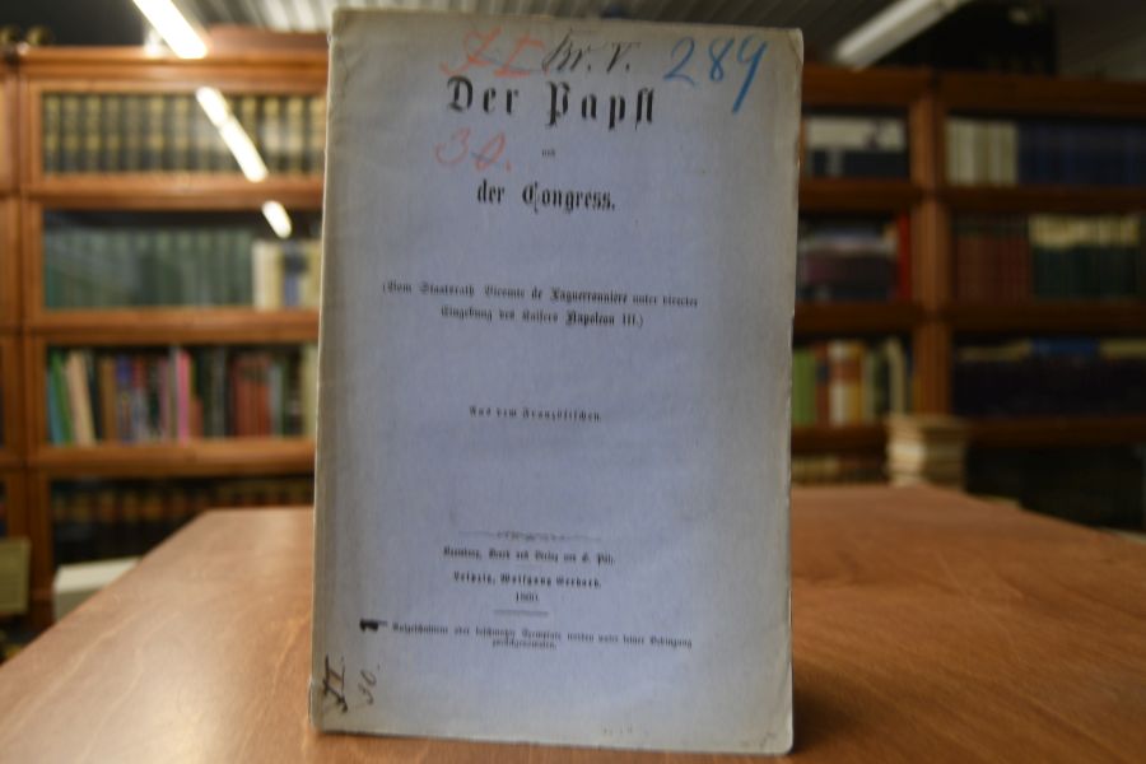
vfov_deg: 40.0
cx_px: 573
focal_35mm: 33
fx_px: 1050
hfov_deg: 57.2
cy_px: 382
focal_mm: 22
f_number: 3.5
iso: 100
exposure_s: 1/10
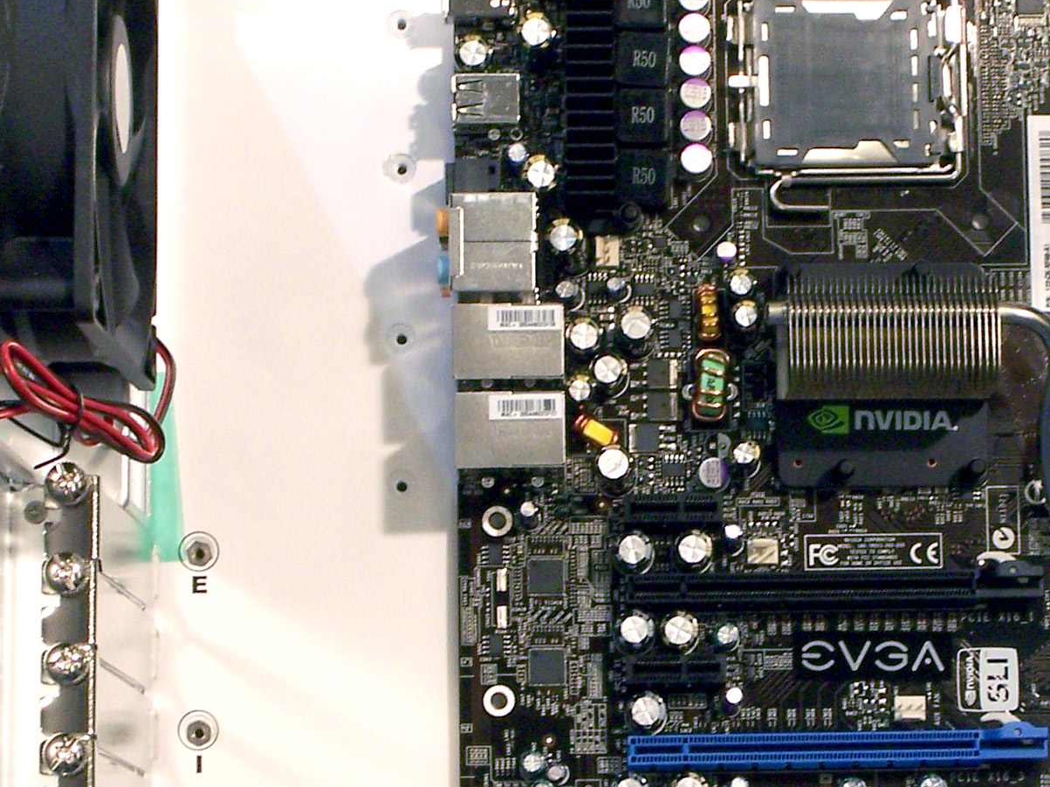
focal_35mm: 139
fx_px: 4216
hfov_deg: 14.2
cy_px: 387
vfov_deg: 10.7
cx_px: 740
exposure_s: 1/50
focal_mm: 9.8
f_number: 4
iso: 125
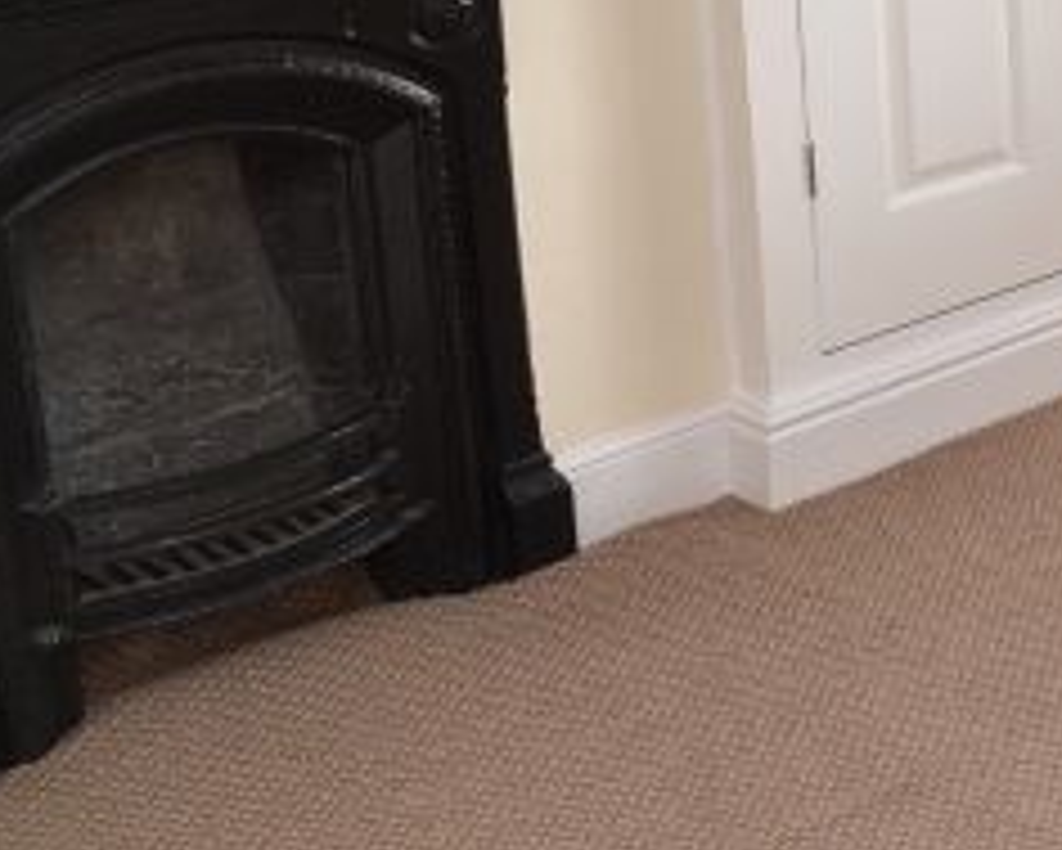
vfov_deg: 23.0
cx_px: 2061
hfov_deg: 19.5
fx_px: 1918
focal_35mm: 61
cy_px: -160
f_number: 5
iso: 400
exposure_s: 1/100
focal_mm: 10
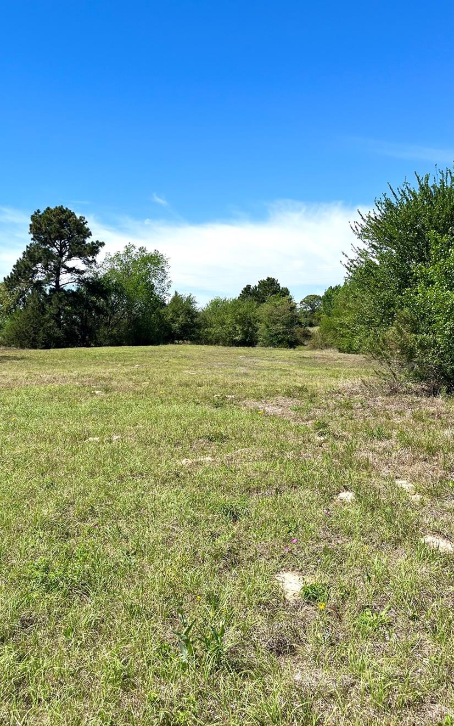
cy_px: 378
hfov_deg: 39.1
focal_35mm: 32
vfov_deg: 59.6
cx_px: 167
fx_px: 633
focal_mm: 5.1
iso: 50
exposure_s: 1/3413
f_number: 1.6
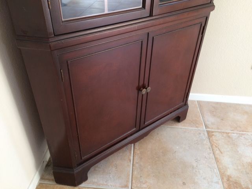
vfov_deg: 48.2
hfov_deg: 61.7
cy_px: 94
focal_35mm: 29
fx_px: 211
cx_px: 126
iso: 64
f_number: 2.2
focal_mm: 4.15
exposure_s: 1/30
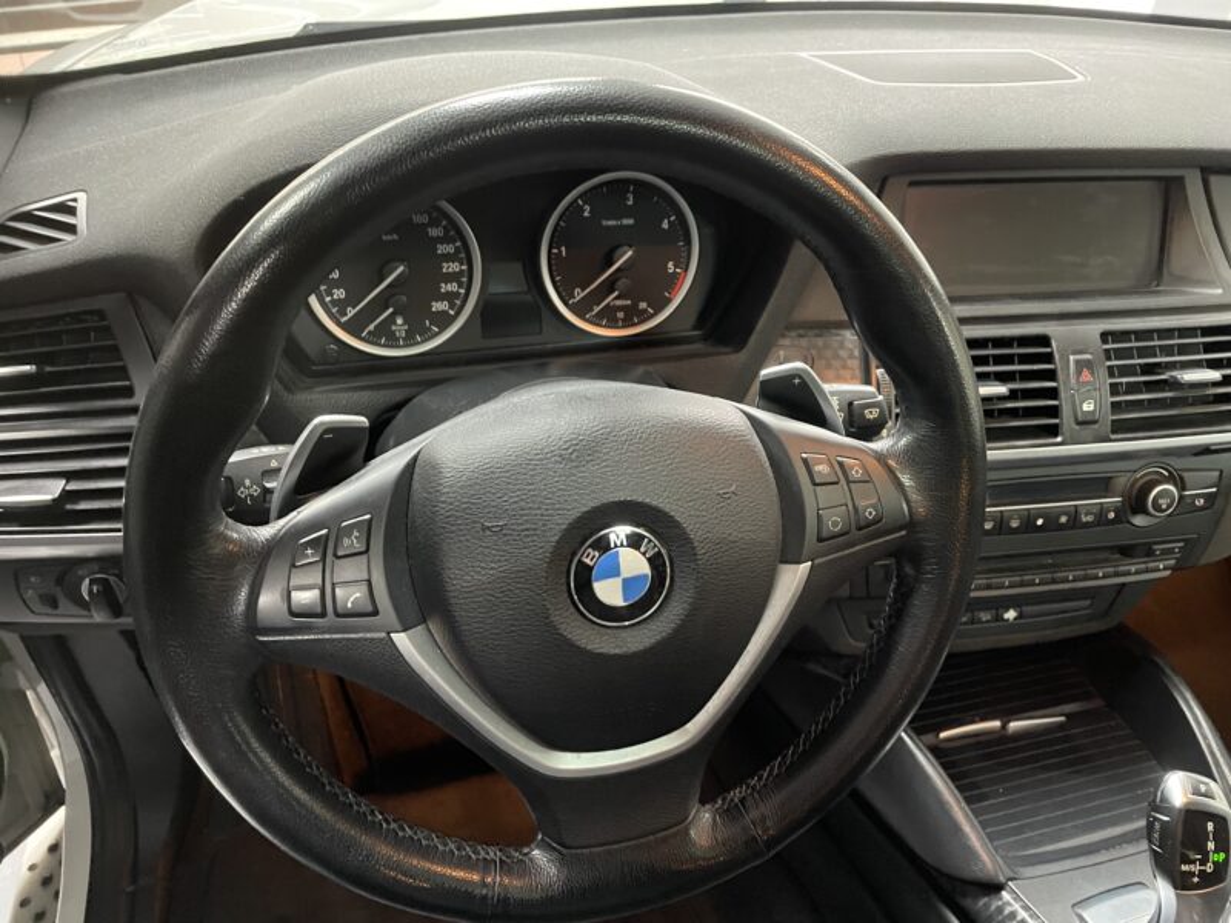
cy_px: 462
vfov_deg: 53.1
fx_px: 925
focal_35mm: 26
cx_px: 616
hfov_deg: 67.3
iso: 640
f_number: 1.6
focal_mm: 4.2
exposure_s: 1/25
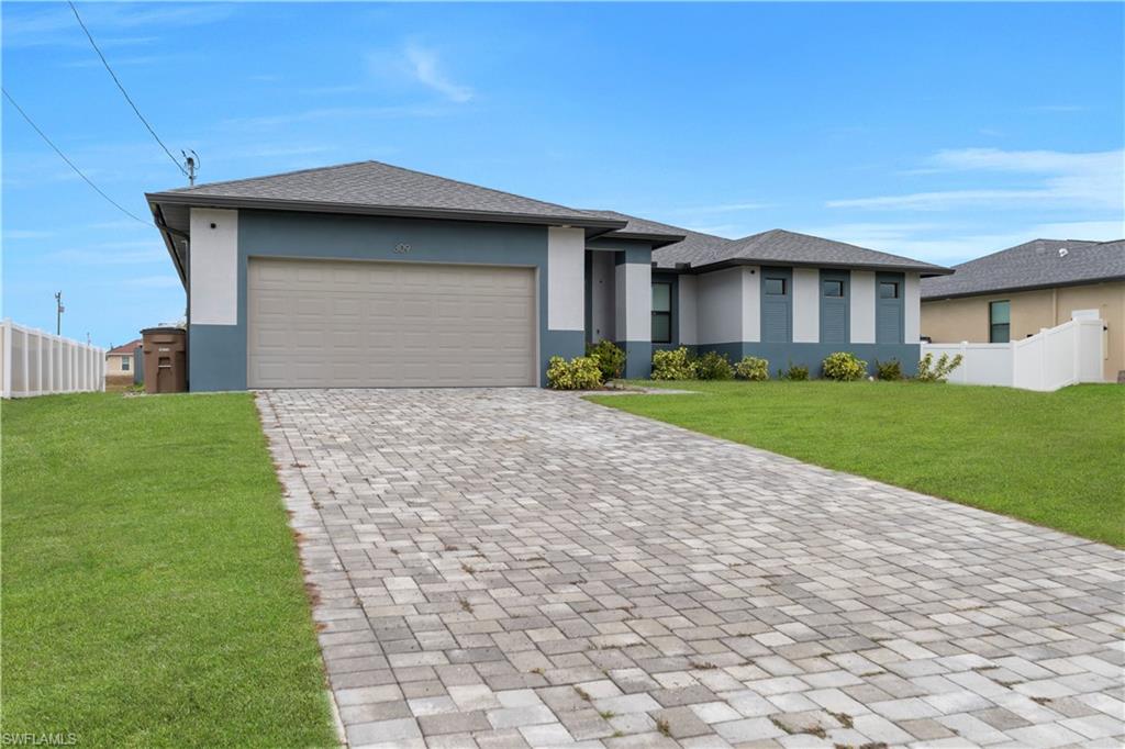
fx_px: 937
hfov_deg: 61.9
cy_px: 374
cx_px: 562
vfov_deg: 43.6
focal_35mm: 30
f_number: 6.3
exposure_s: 1/160
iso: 100
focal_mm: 20
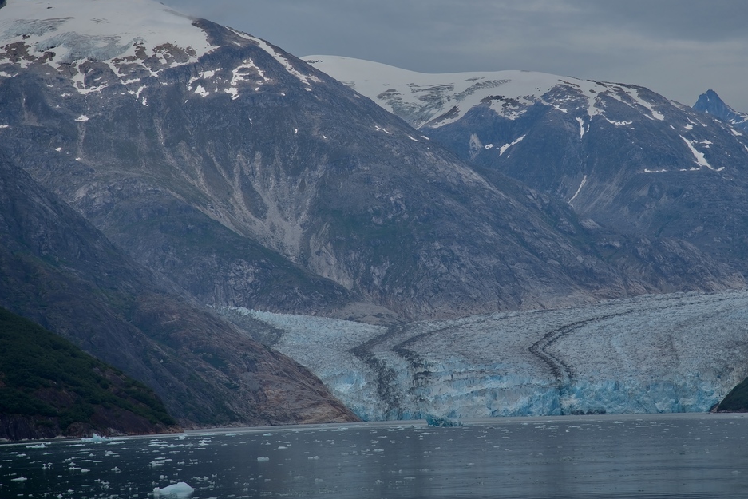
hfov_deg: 12.5
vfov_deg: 8.4
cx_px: 465
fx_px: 3408
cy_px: 167
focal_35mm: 164
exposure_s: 1/320
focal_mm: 120
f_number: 9
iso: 100
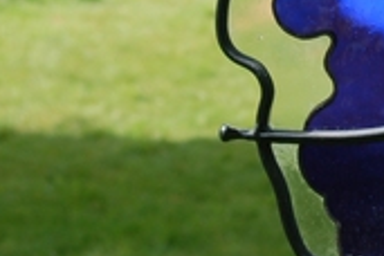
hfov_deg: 7.4
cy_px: -98
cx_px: 555
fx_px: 2922
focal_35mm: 274
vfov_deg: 5.0
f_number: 8
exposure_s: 1/250
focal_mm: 52
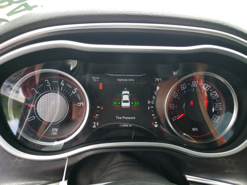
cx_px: 124
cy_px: 92
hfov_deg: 67.3
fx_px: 186
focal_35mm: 26
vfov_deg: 53.1
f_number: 1.5
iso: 50
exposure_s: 1/133
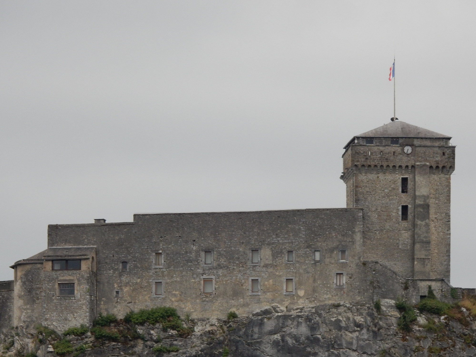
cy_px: 194
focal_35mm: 384
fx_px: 5281
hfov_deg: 5.2
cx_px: 247
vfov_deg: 3.9
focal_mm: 57.3
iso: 125
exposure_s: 1/100
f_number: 6.3
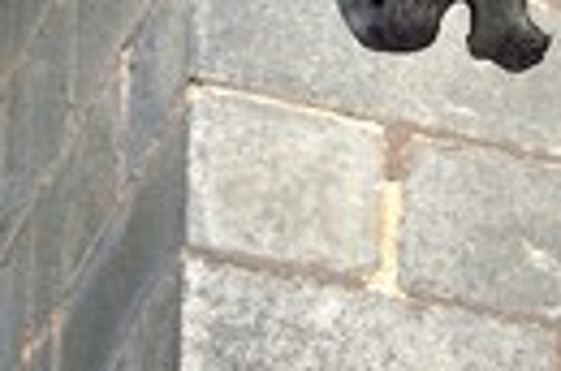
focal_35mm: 648
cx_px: 829
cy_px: 17
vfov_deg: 2.1
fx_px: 10073
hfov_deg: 3.2
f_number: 6.3
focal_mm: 200
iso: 200
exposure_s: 1/250
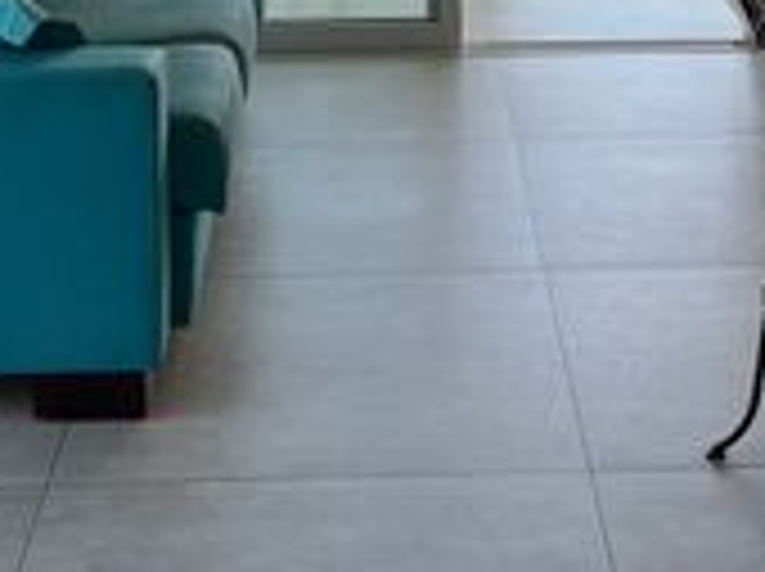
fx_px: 2030
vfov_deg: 14.3
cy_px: -428
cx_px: 454
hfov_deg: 21.3
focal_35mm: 92
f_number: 1.6
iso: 32
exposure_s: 1/137
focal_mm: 5.1
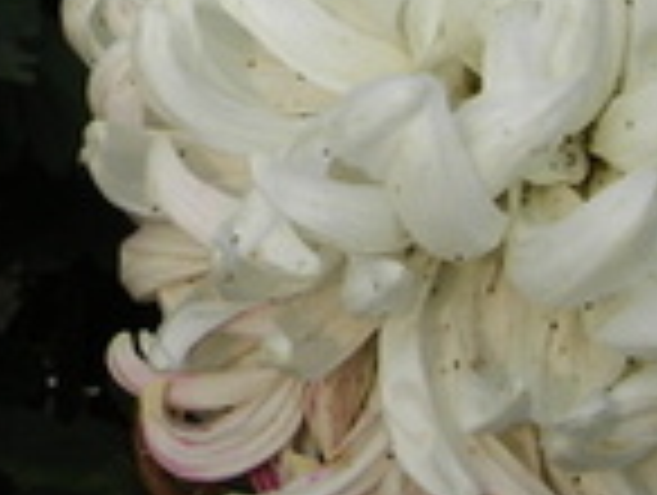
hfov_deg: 12.4
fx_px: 2966
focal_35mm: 156
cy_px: -212
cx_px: -90
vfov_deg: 9.3
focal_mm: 6.3
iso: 50
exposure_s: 1/235
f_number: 6.4
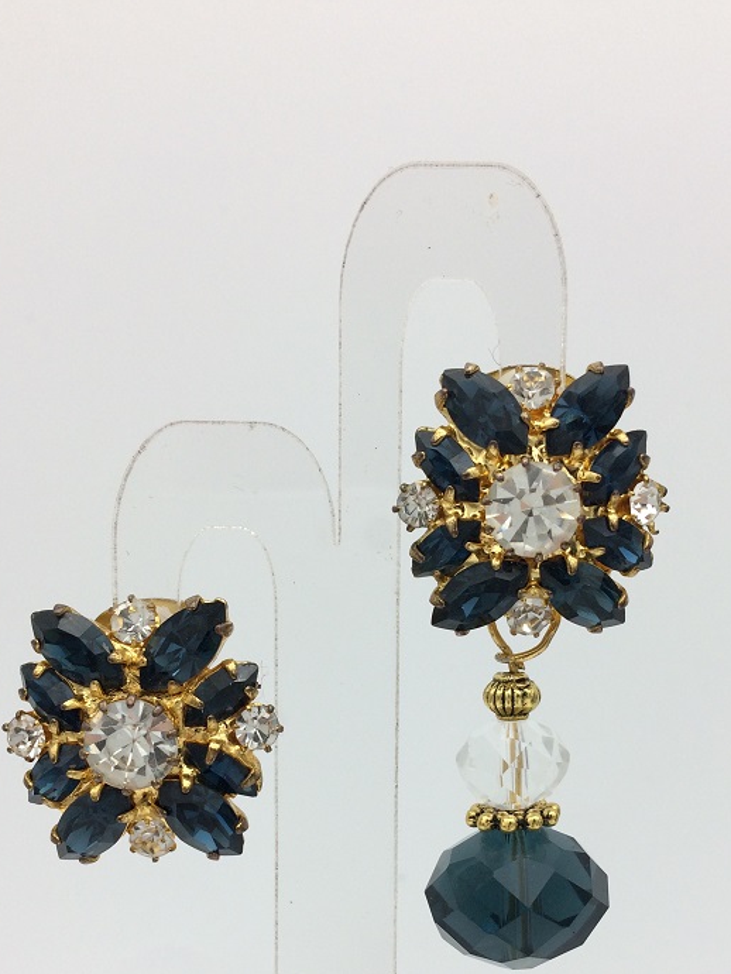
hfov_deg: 34.4
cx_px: 395
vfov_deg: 43.7
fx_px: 1182
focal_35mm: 42
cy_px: 703
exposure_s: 1/265
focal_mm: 4.15
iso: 32
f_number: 2.2
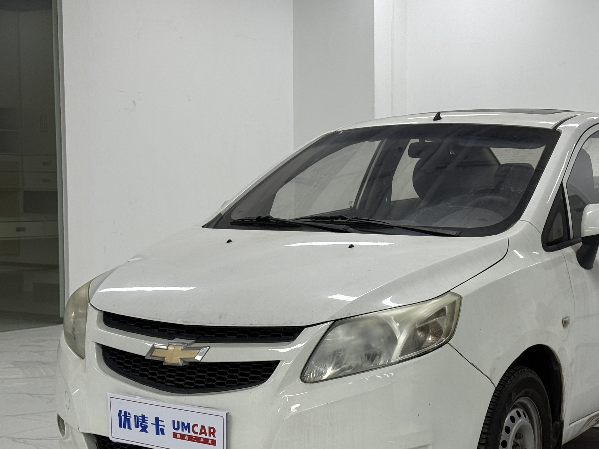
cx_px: 387
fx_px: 1194
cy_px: 281
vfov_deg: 21.3
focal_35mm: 69
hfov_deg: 28.0
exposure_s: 1/100
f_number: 1.78
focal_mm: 6.76
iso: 80
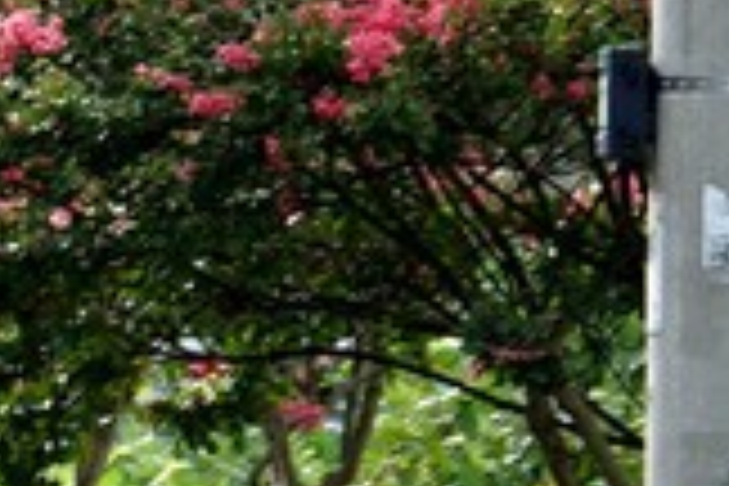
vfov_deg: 1.7
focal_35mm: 822
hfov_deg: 2.5
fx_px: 16644
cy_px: -52
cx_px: -2097
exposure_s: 1/250
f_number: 4
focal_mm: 38.04
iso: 100
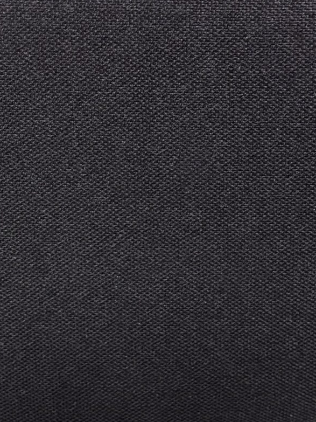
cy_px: 82
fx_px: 1035
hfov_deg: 17.3
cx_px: 107
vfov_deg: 22.7
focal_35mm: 85
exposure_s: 1/50
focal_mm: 5.96
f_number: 1.6
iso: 400
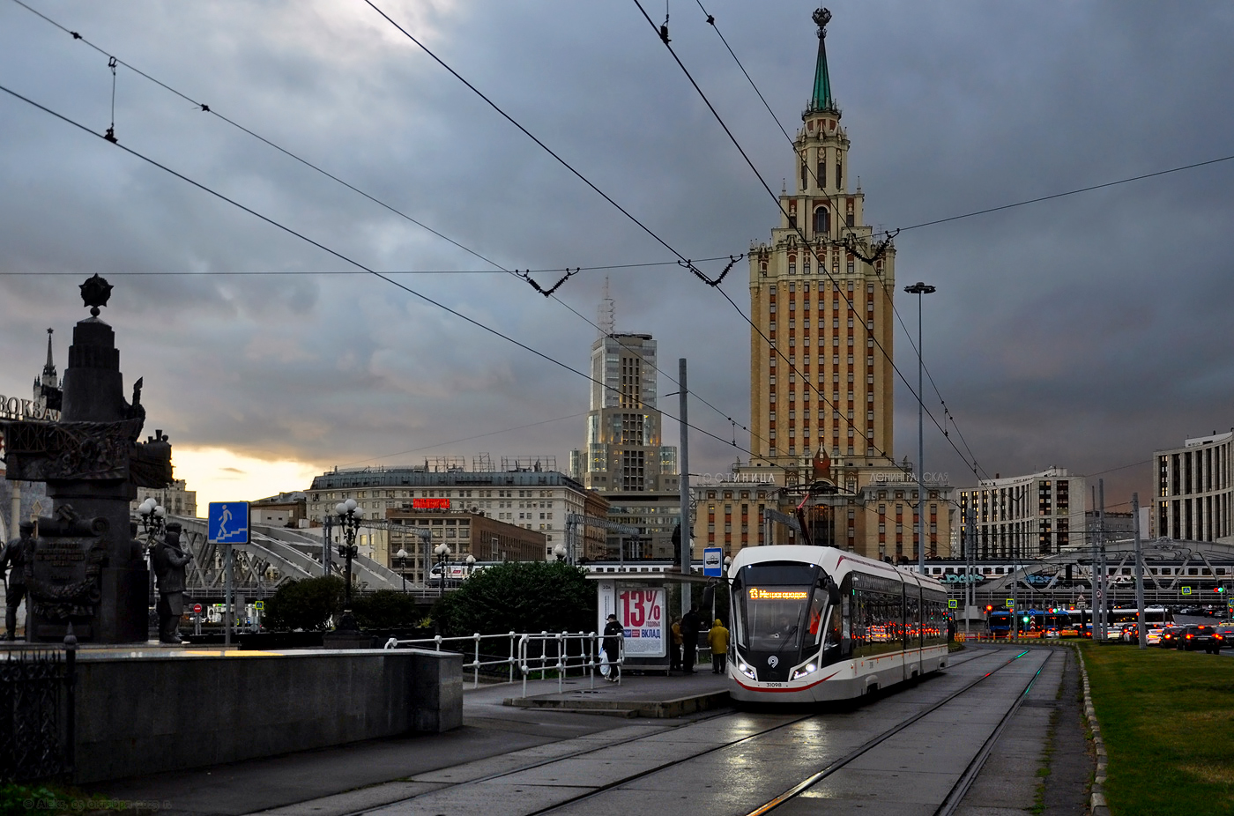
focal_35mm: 38
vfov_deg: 35.3
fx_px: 1282
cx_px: 617
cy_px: 408
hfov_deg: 51.4
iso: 400
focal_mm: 25
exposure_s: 1/125
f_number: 4
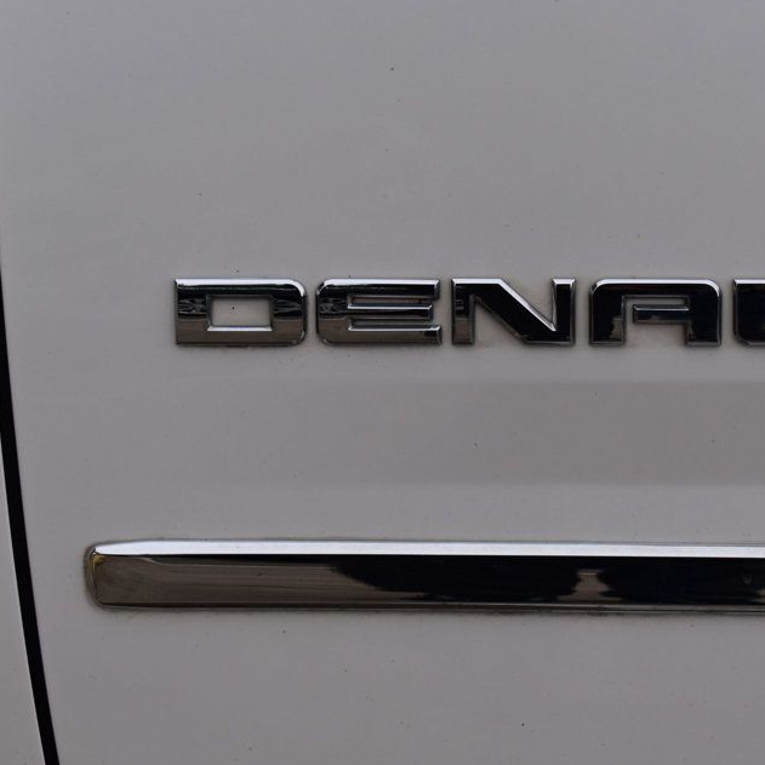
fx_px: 2843
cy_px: 396
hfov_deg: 15.3
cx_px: 521
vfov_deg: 15.3
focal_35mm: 114
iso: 400
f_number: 9
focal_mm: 55
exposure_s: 1/125
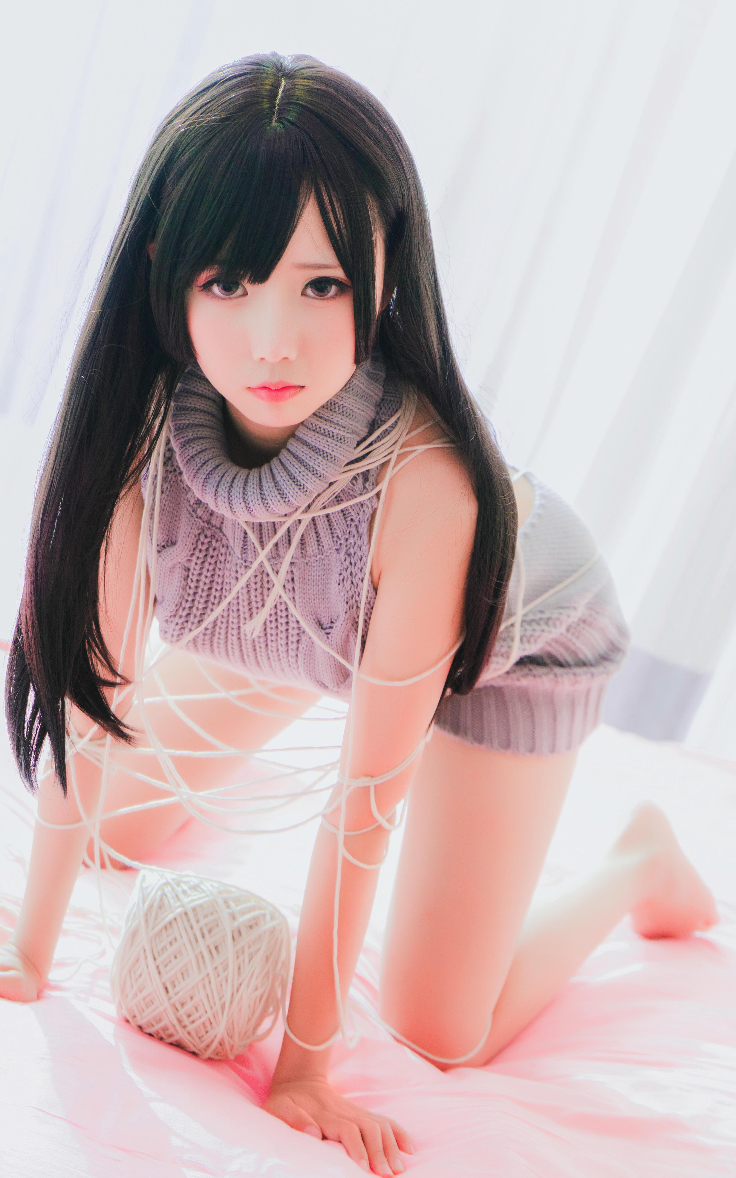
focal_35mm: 72
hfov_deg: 18.1
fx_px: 2310
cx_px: 349
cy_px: 587
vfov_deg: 28.6
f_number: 5.6
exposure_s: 1/125
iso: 1000
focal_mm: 70
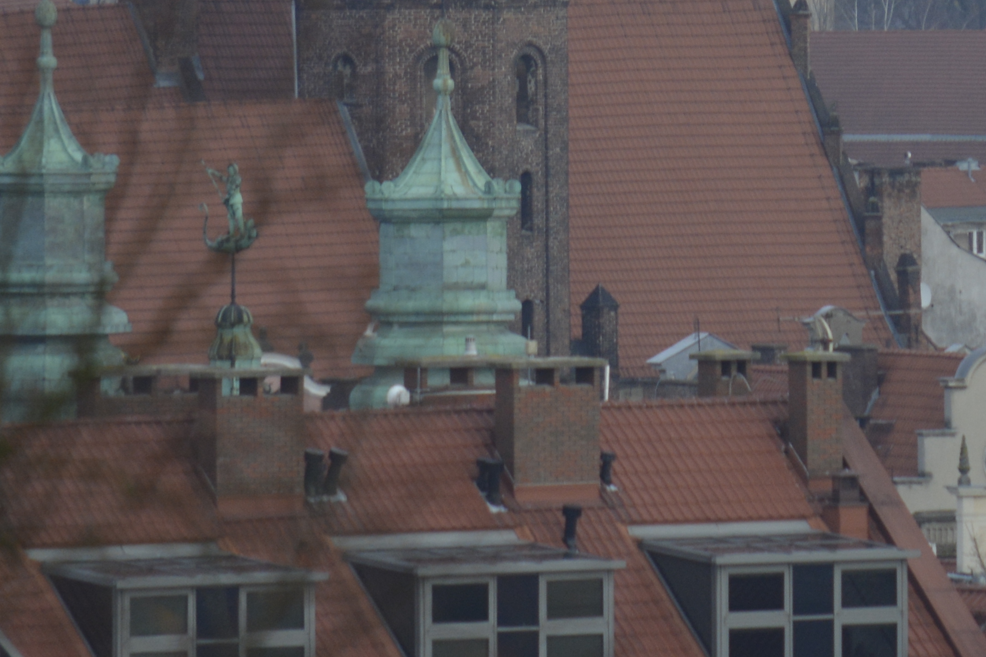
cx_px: 882
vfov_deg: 1.1
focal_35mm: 1263
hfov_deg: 1.6
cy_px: -120
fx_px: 34587
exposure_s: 1/400
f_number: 5.6
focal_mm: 300
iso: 400
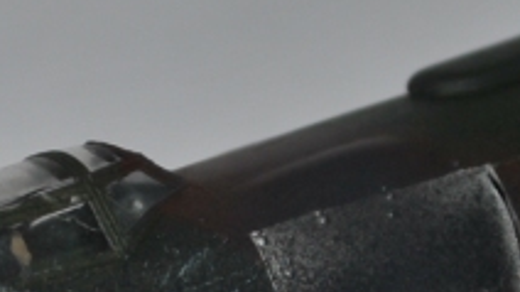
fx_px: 5768
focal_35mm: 419
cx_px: 27
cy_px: 463
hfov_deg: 5.2
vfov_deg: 2.9
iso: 100
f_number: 5.6
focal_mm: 55
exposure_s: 1/125
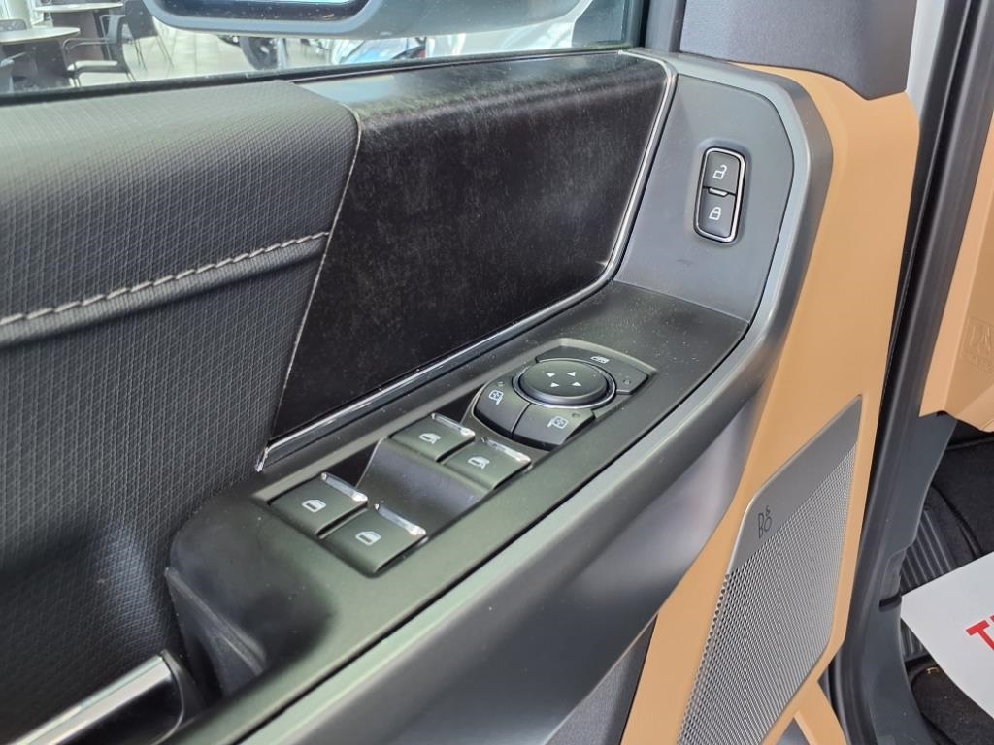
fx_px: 775
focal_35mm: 27
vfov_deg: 51.4
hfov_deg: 65.3
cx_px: 497
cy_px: 372
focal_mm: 3.58
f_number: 1.9
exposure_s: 1/40
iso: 125
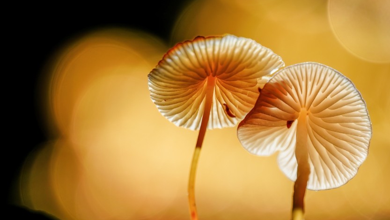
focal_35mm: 362
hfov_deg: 6.0
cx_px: 345
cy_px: 129
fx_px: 3744
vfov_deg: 3.4
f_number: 4.5
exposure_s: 1
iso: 125
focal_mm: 180
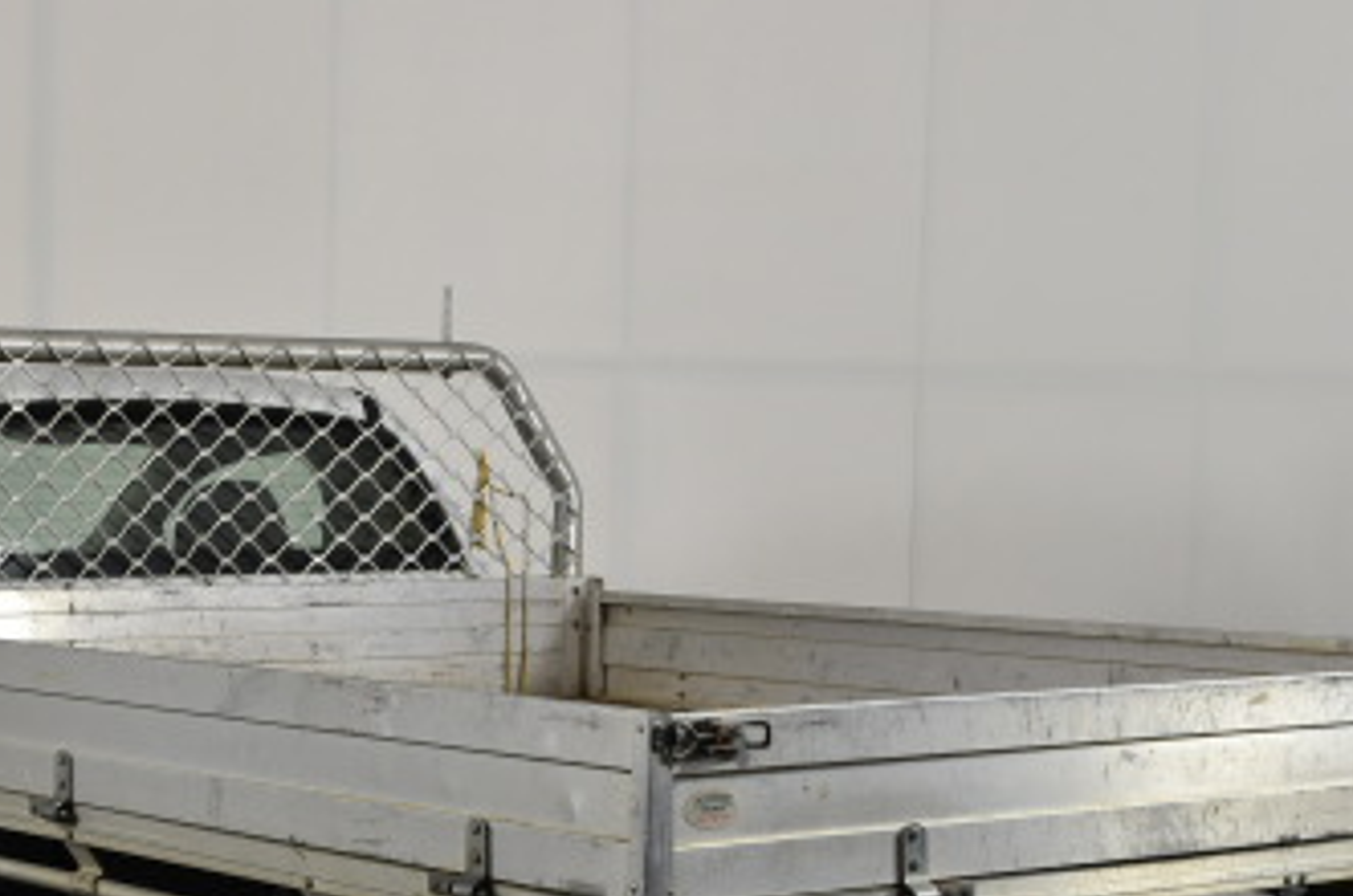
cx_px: 440
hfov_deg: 24.1
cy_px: 753
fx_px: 3150
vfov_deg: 16.1
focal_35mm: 84
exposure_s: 1/160
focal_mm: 29
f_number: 6.3
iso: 400
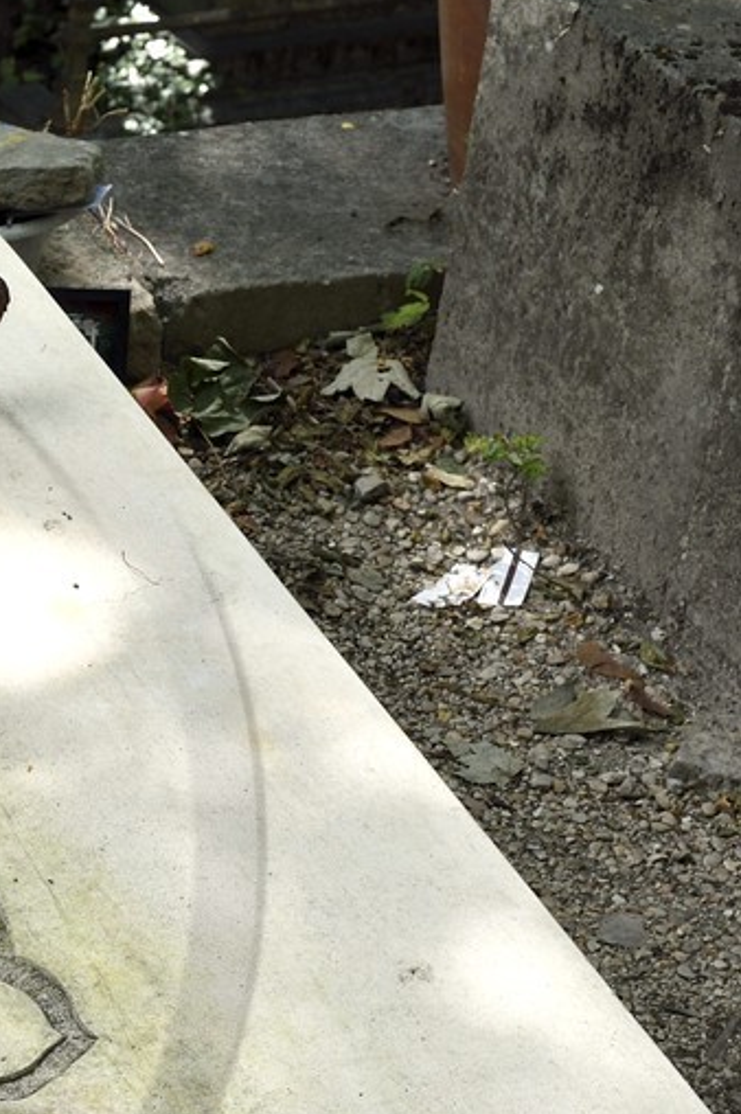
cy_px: 853
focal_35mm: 107
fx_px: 3308
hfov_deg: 12.1
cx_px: -420
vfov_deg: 19.0
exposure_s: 1/200
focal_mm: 34
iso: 400
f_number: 10
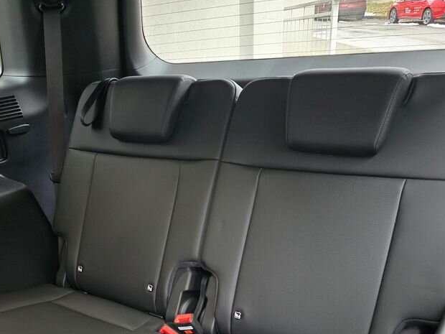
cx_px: 172
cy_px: 272
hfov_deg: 48.6
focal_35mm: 38
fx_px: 489
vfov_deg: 36.3
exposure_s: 1/50
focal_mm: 6.3
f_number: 1.7
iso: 1600
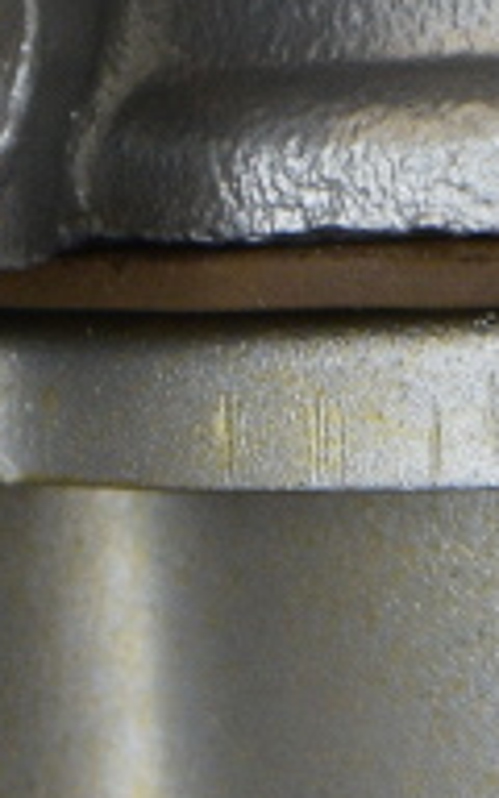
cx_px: 1547
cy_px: -524
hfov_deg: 1.9
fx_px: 15237
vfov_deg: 3.0
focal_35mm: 700
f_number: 8
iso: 400
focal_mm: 55
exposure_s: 1/125
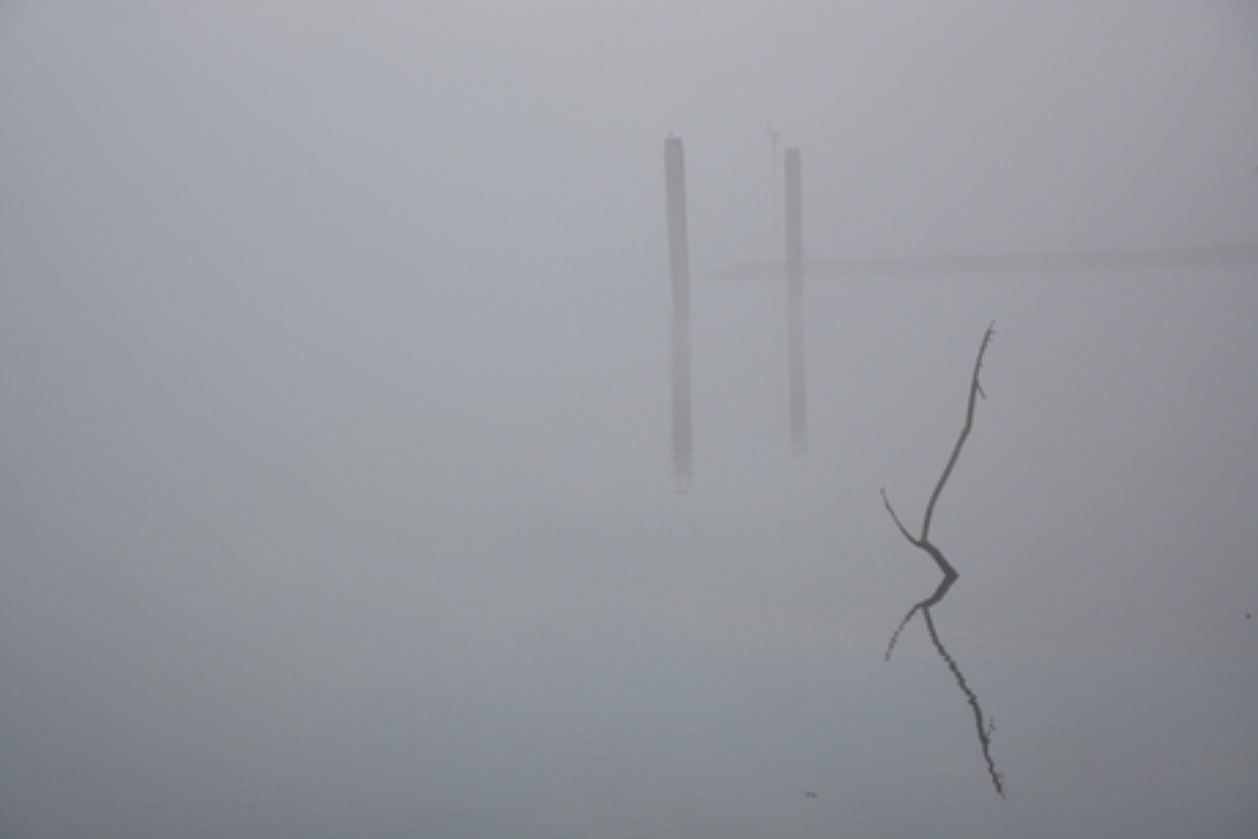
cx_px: 629
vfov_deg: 18.2
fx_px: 2622
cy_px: 420
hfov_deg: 27.0
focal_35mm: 75
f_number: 5.6
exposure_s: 1/500
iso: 250
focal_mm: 50
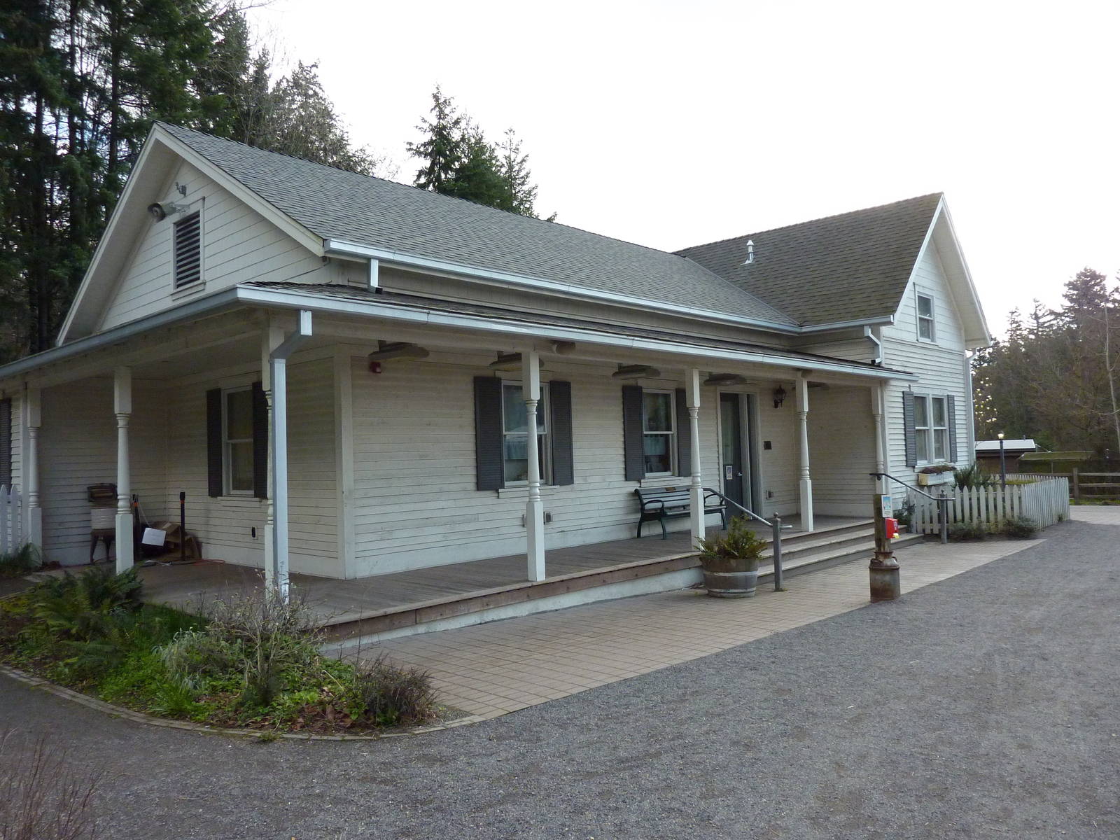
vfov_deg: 54.9
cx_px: 560
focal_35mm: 25
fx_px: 809
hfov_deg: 69.4
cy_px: 420
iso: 250
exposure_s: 1/500
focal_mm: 4.1
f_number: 3.3
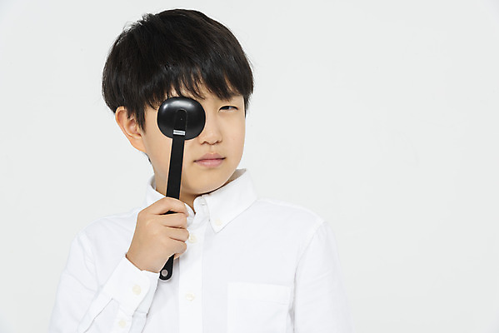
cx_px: 250
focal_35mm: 200
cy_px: 166
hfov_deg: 10.3
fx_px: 2773
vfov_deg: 6.9
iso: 100
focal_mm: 200
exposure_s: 1/125
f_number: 18
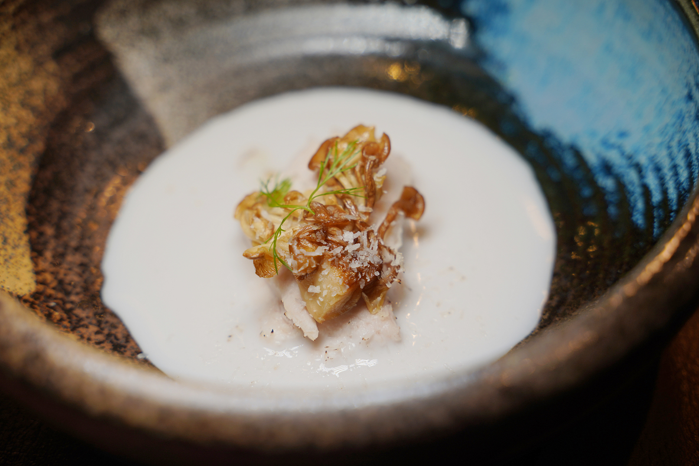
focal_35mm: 76
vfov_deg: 17.9
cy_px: 230
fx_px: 1475
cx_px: 346
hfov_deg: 26.7
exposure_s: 1/100
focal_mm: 75
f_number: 4.5
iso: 100
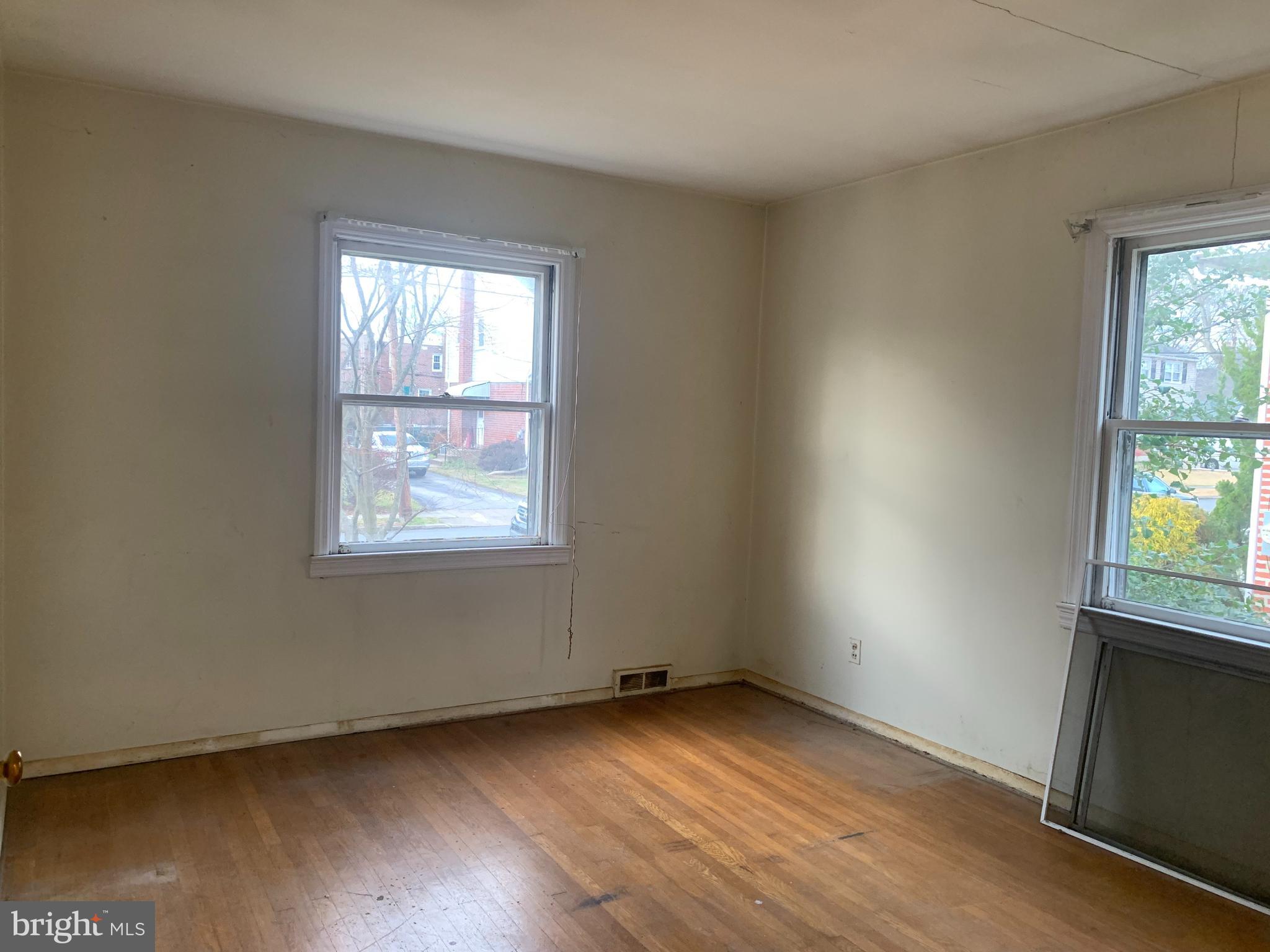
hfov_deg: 67.3
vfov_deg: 53.1
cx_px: 635
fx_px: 954
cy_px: 476
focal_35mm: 26
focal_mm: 4.25
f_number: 1.8
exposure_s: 1/60
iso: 160
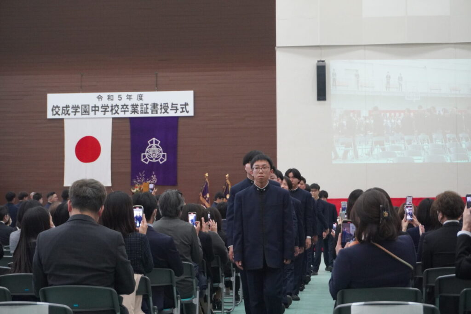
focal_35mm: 75
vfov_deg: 18.2
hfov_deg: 27.0
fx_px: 981
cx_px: 236
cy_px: 157
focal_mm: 50
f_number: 5.6
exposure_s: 1/160
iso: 3200
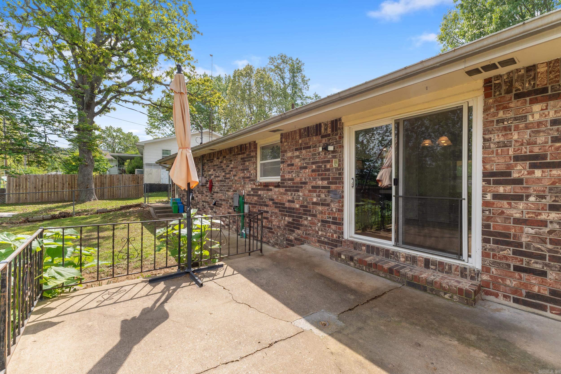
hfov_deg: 100.4
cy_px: 187
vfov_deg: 77.3
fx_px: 234
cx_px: 280
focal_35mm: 15
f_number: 9
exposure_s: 1/80
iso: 200
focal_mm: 10
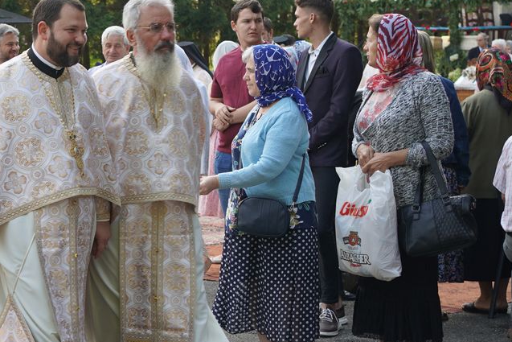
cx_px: -5
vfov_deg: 15.4
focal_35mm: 89
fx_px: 1266
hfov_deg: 22.0
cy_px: 183
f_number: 4
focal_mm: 35
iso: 160
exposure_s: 1/160
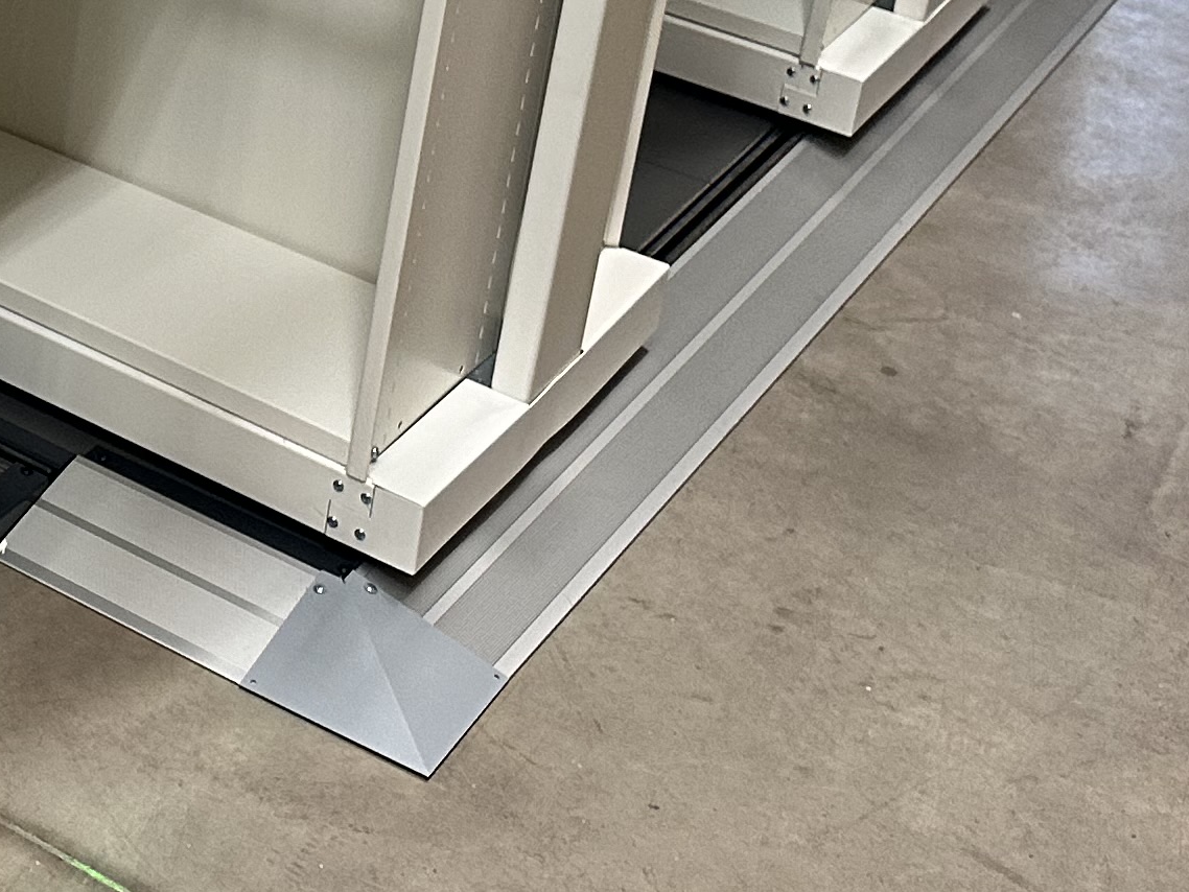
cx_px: -427
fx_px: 2920
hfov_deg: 20.6
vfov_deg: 16.4
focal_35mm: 85
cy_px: -276
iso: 250
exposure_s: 1/116
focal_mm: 6.86
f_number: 1.78
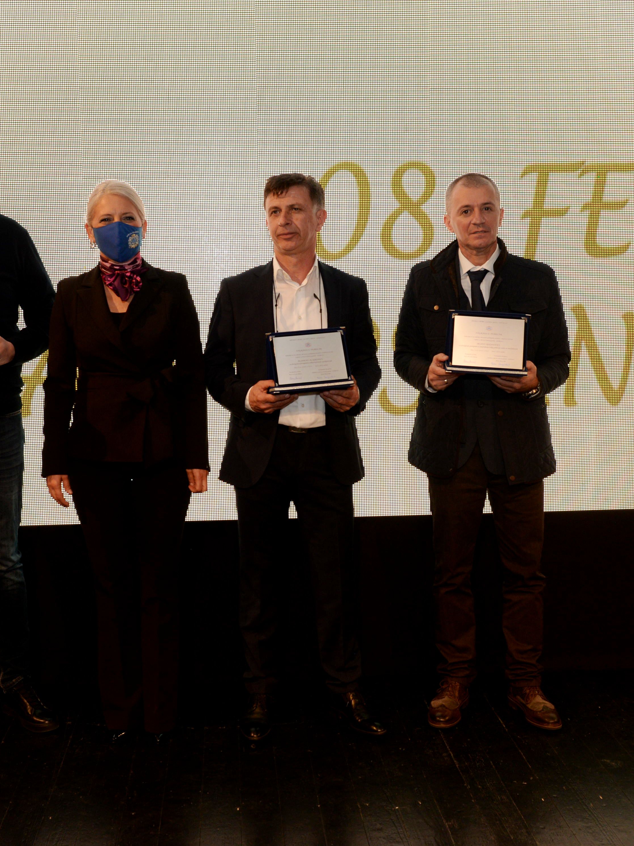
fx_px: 1099
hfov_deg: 32.2
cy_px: 421
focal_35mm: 45
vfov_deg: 42.1
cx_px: 295
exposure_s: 1/125
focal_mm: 31
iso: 1000
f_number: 5.6
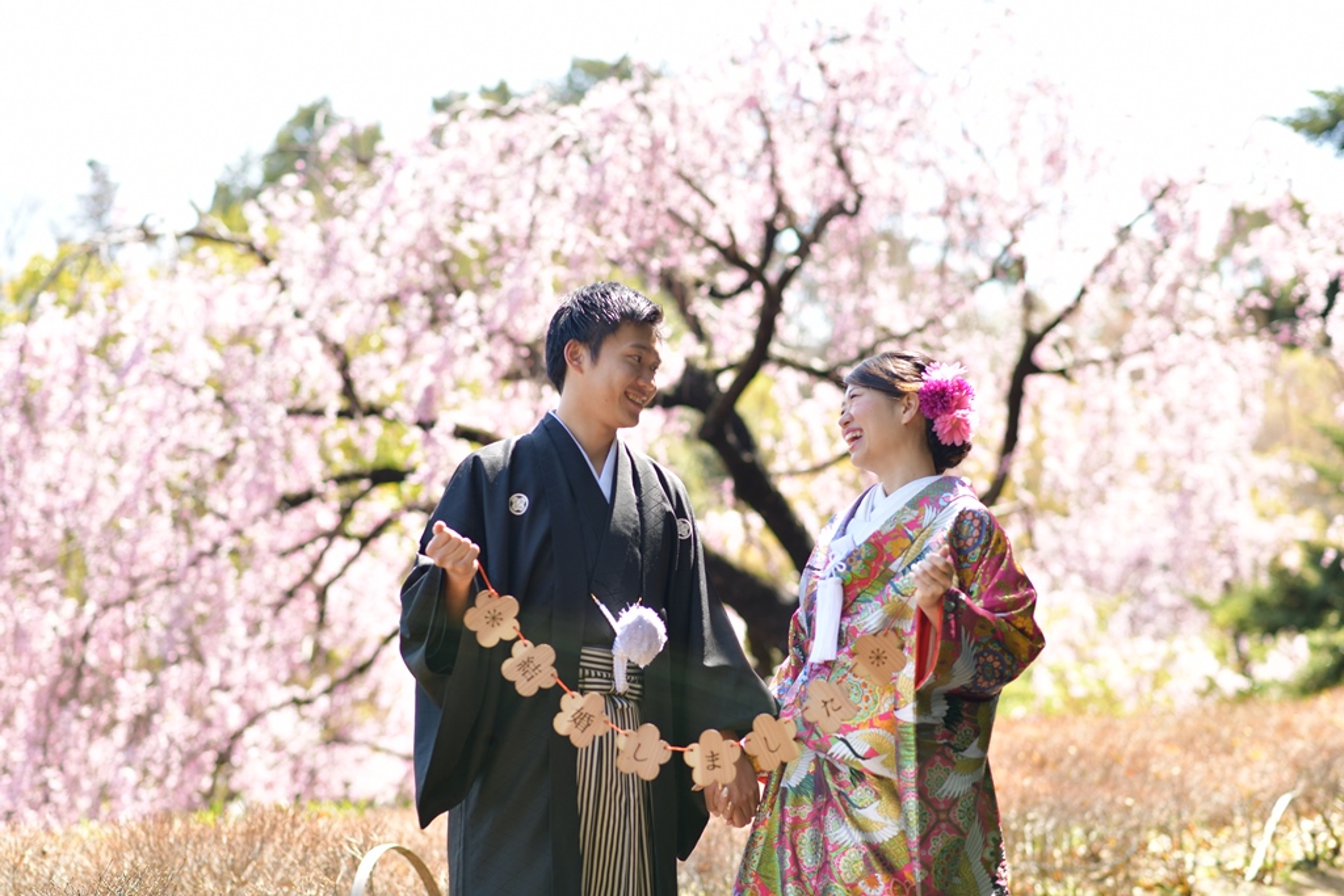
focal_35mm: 85
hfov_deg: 23.9
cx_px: 672
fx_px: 3174
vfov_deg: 16.1
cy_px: 448
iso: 100
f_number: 2.8
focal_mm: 85
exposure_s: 1/320
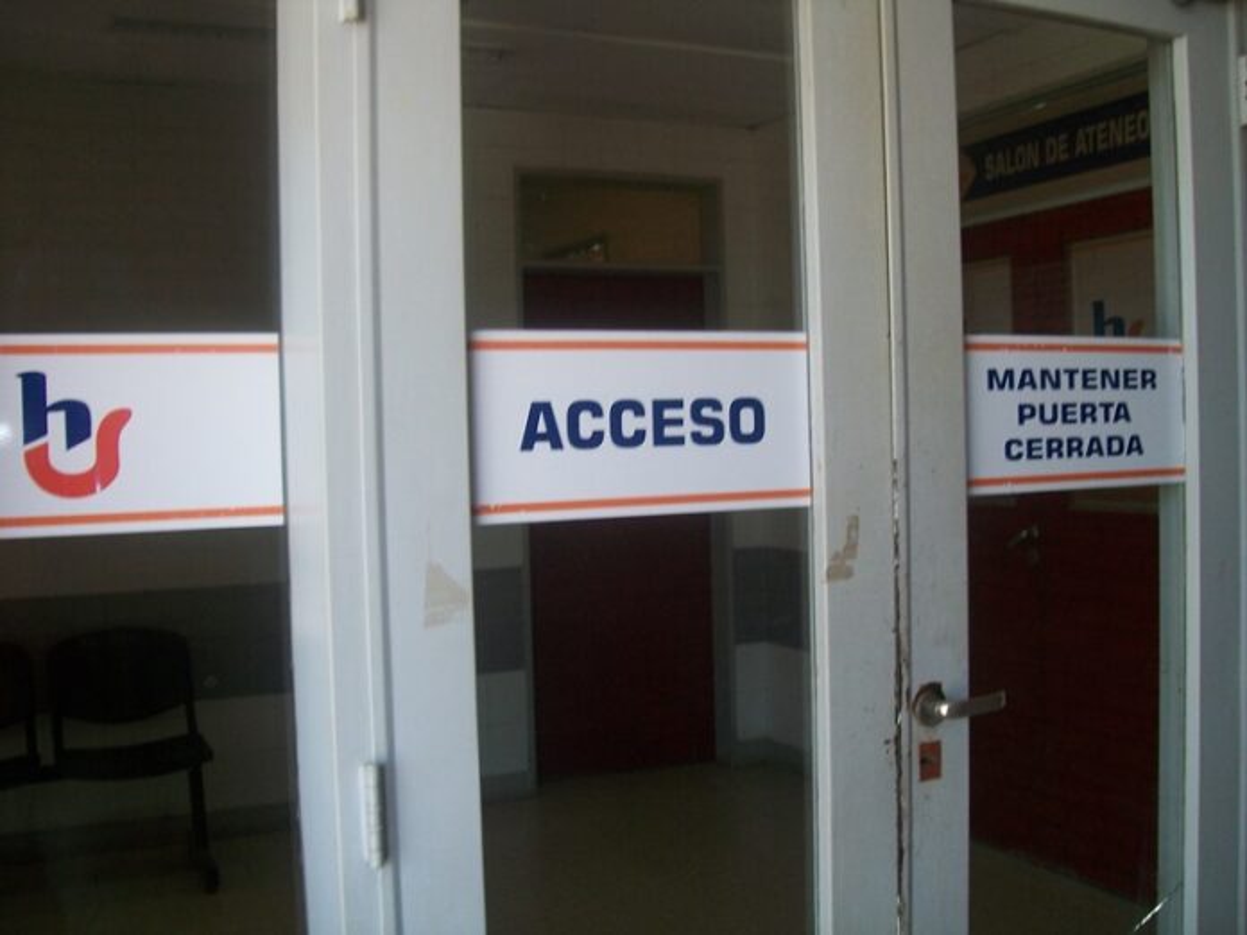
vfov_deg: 39.7
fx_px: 1297
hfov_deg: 51.4
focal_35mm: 36
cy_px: 468
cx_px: 624
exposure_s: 1/80
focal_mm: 6
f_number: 2.7
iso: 80
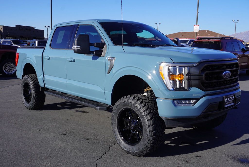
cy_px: 84
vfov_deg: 36.9
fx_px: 249
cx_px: 124
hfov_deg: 53.1
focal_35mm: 36
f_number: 10
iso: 100
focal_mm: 24
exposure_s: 1/125
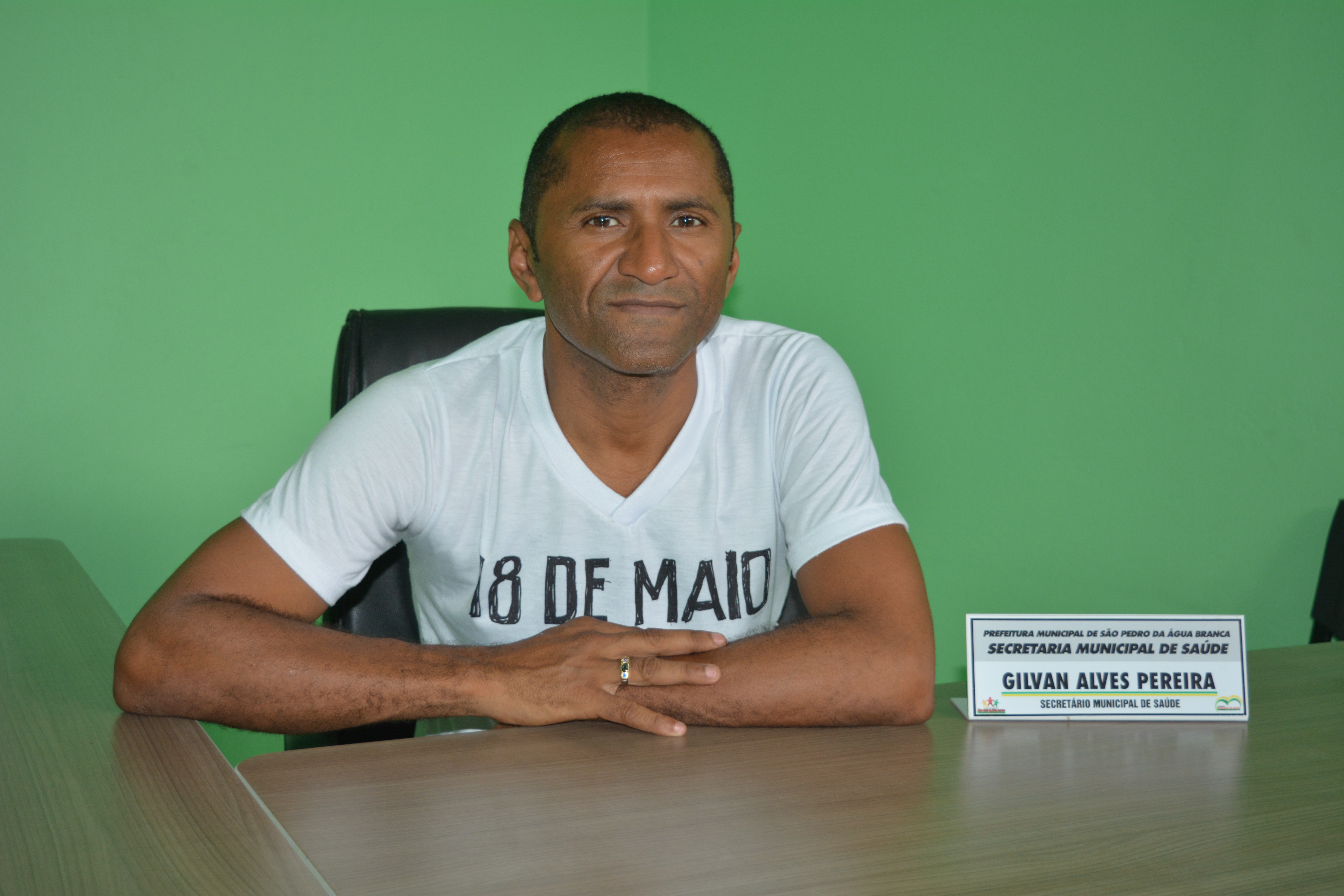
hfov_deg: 42.3
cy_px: 448
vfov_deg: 28.9
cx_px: 672
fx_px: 1736
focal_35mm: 46
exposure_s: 1/80
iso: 400
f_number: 4.2
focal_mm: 31
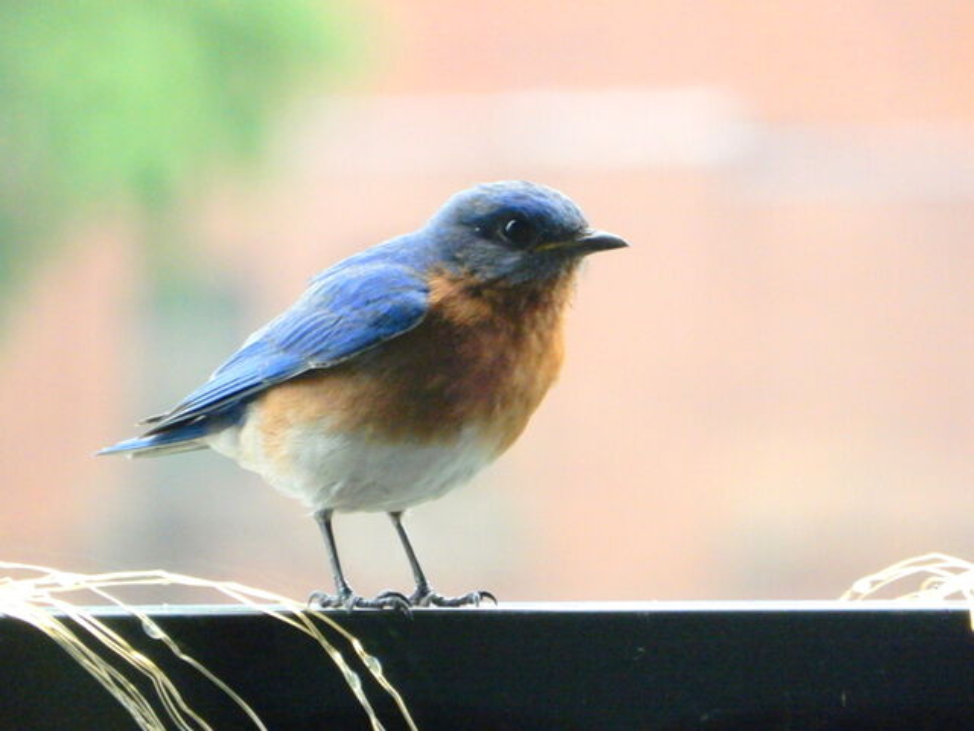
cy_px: 366
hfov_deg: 2.8
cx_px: 487
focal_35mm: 720
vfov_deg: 2.1
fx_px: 20259
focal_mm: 128
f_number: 6.9
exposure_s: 1/60
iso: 800
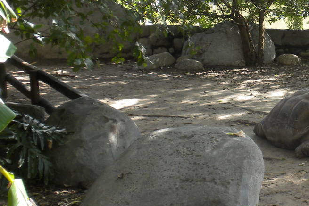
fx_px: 807
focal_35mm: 94
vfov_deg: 14.6
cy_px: 95
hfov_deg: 21.0
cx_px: 301
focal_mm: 6.6
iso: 67
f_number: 3.5
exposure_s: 1/63.1
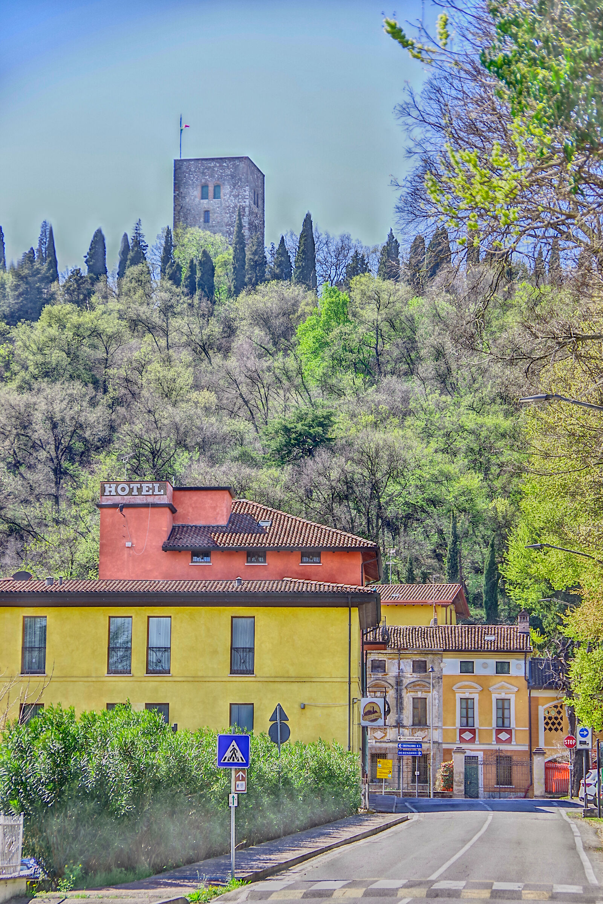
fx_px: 2563
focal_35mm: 102
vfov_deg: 20.0
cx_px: 302
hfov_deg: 13.4
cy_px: 452
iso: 100
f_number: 4.5
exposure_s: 1/200
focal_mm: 68
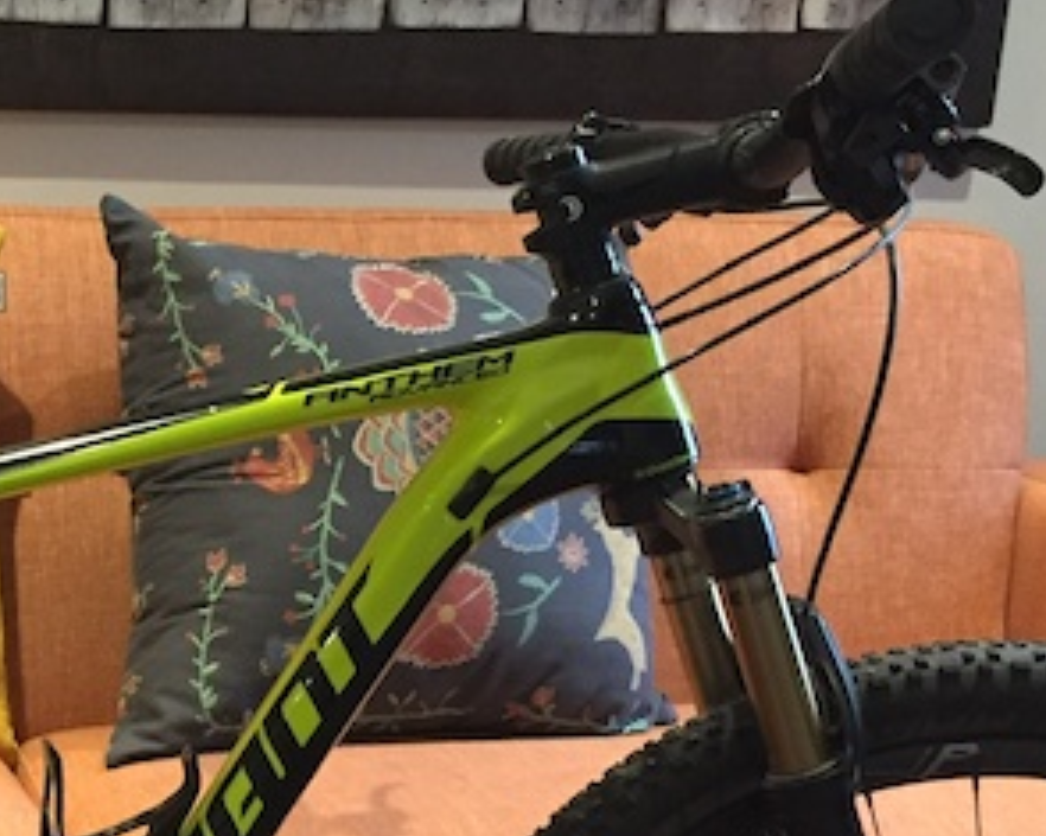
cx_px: -71
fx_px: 2383
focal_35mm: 77
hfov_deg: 23.4
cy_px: 832
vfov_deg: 19.3
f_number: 2.2
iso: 250
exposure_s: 1/24
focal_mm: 4.15
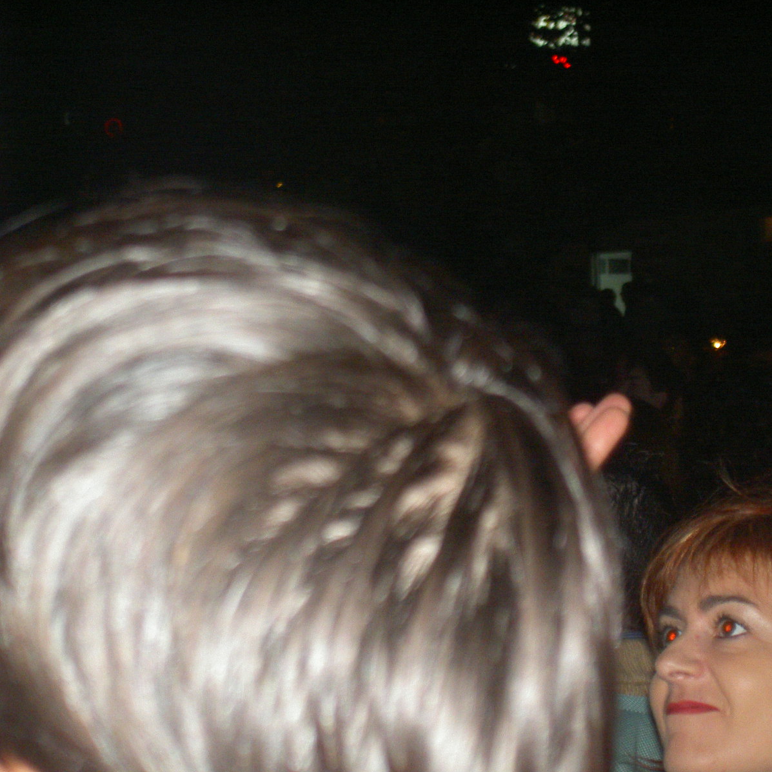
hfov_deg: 12.7
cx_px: 506
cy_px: 386
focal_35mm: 137
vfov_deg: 12.7
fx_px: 3457
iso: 100
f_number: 4.9
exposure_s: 1/89.3
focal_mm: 24
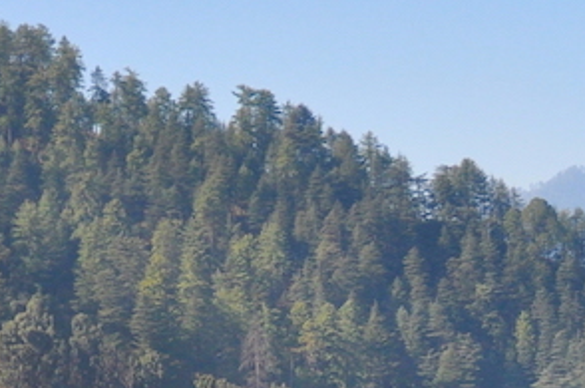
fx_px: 2483
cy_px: 421
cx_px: 887
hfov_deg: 12.7
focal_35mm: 153
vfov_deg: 8.9
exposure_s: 1/1250
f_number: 4
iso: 200
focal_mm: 25
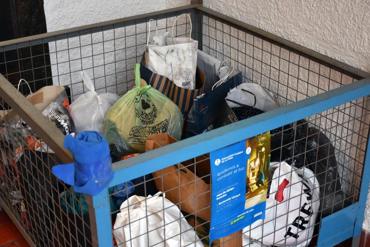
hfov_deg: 35.0
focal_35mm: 57
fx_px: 586
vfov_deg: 23.8
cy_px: 124
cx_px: 185
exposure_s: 1/50
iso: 800
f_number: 4.2
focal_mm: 38
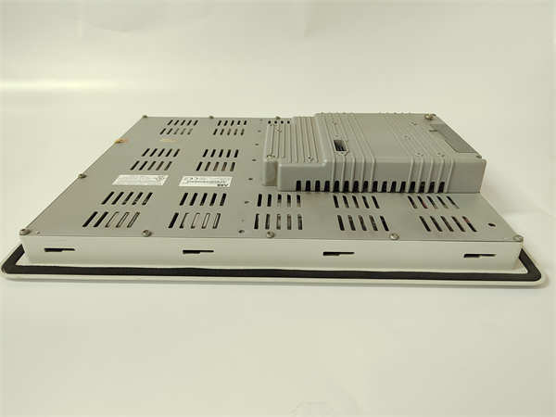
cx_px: 278
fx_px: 369
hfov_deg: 73.9
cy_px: 208
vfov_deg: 58.9
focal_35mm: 23
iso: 1781
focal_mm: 5.52
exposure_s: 1/60
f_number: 1.9
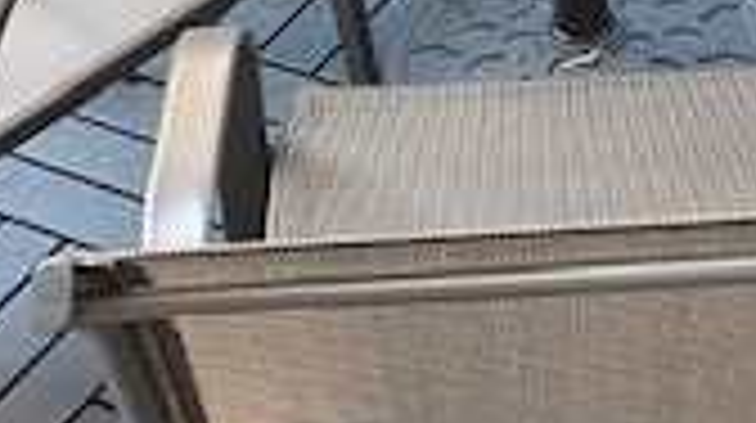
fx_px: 2162
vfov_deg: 10.2
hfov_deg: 19.4
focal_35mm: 108
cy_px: -459
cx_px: 698
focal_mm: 4.25
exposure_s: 1/60
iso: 200
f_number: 1.8
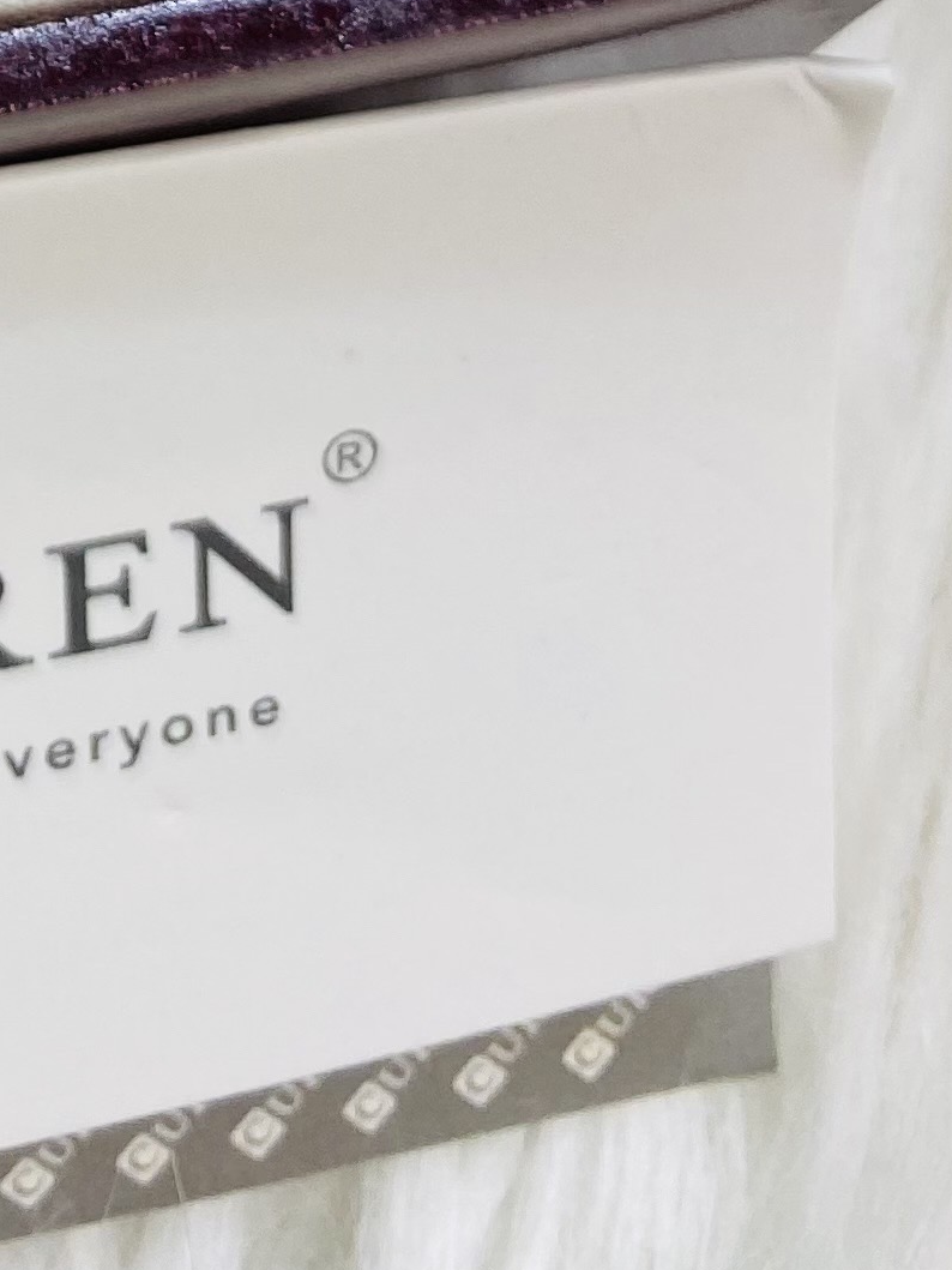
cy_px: -902
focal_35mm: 99
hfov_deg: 13.4
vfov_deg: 16.9
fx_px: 3631
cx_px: -759
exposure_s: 1/100
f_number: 1.8
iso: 50
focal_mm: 4.25
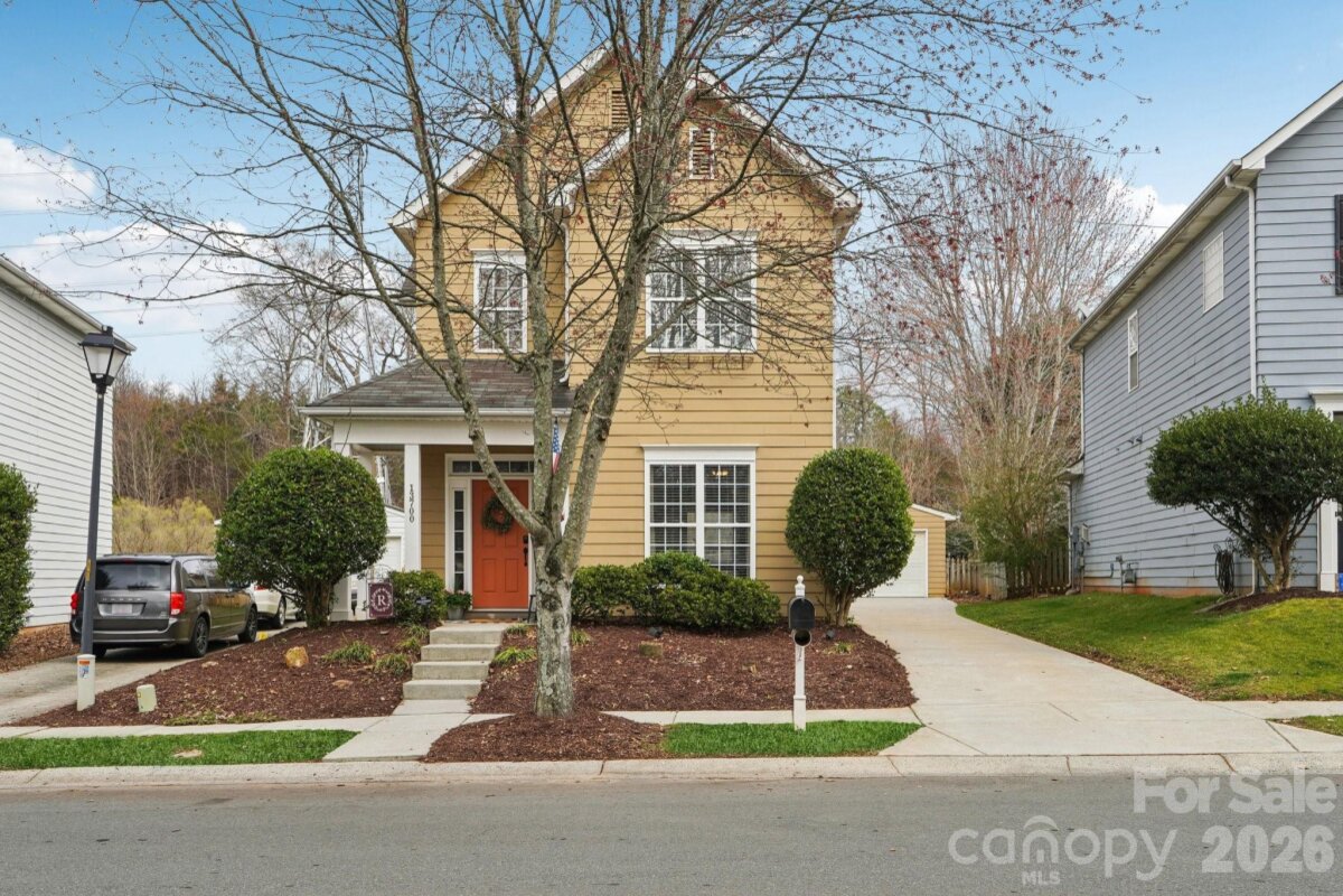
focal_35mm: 30
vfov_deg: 43.6
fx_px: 1119
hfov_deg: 61.9
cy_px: 448
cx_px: 672
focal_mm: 20
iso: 100
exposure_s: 1/60
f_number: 8
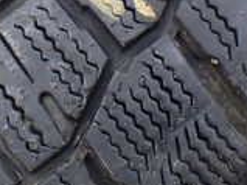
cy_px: -76
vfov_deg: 12.6
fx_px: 806
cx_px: 31
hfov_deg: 17.2
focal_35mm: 113
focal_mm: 5.4
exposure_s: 1/200
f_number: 3.2
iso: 100
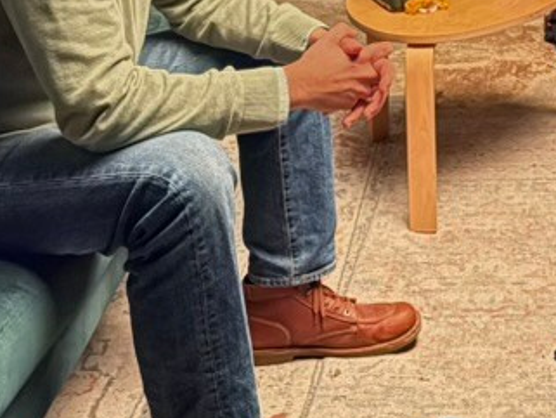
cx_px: 573
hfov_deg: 22.5
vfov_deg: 16.5
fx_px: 1334
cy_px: -170
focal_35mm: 83
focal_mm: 5.96
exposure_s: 1/25
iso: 5000
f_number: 1.6
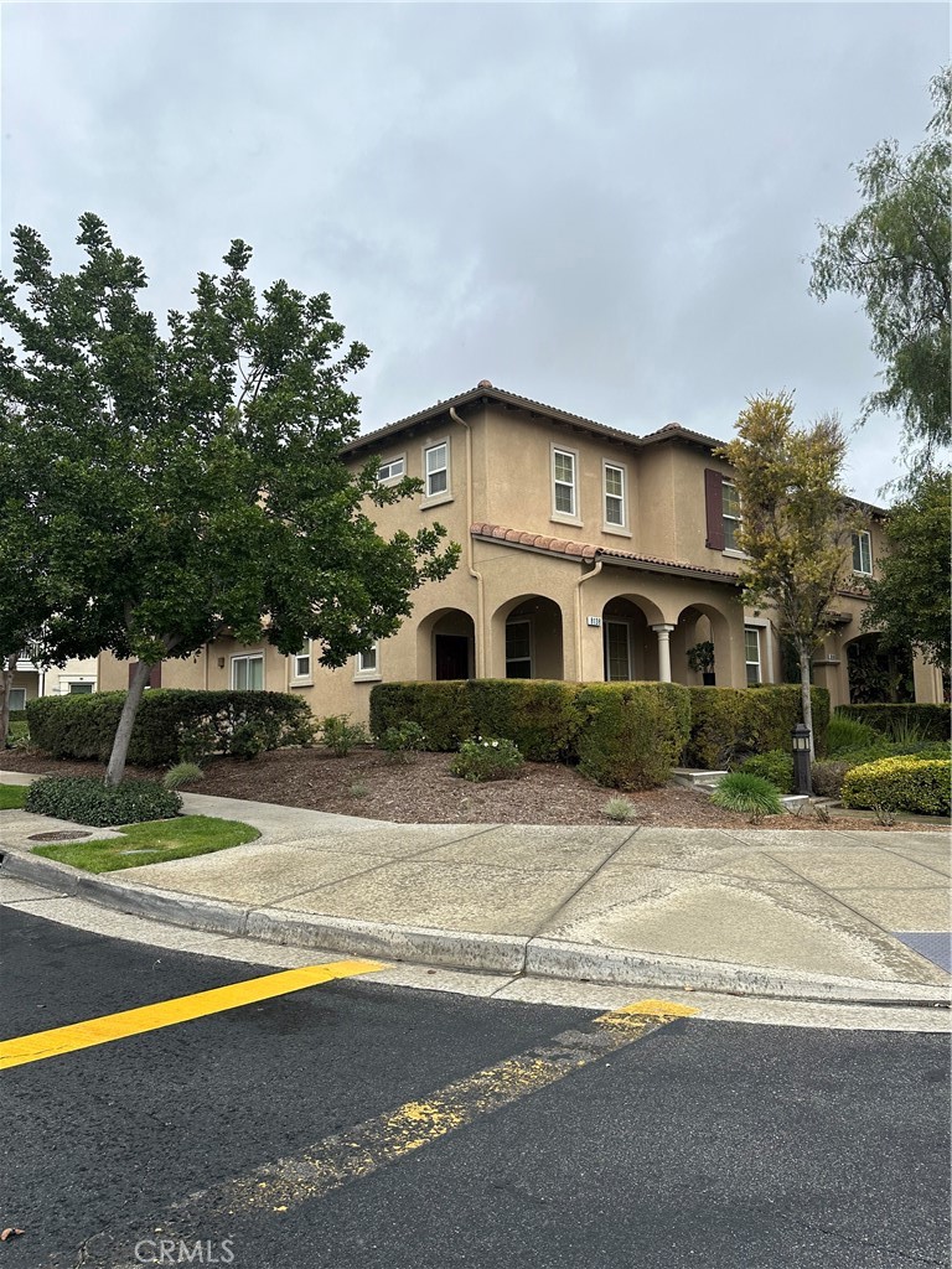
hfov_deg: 56.8
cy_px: 634
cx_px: 476
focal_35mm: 24
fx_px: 880
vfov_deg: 71.6
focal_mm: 6.86
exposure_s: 1/2525
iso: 80
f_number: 1.78
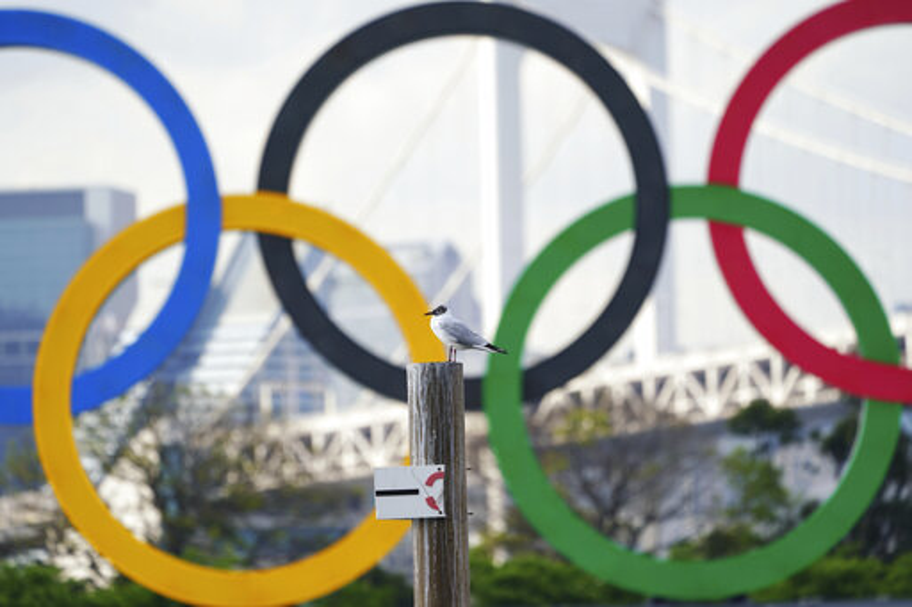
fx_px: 7977
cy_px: 304
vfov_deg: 4.4
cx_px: 456
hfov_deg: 6.5
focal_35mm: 315
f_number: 5.6
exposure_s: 1/500
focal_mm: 315
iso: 100
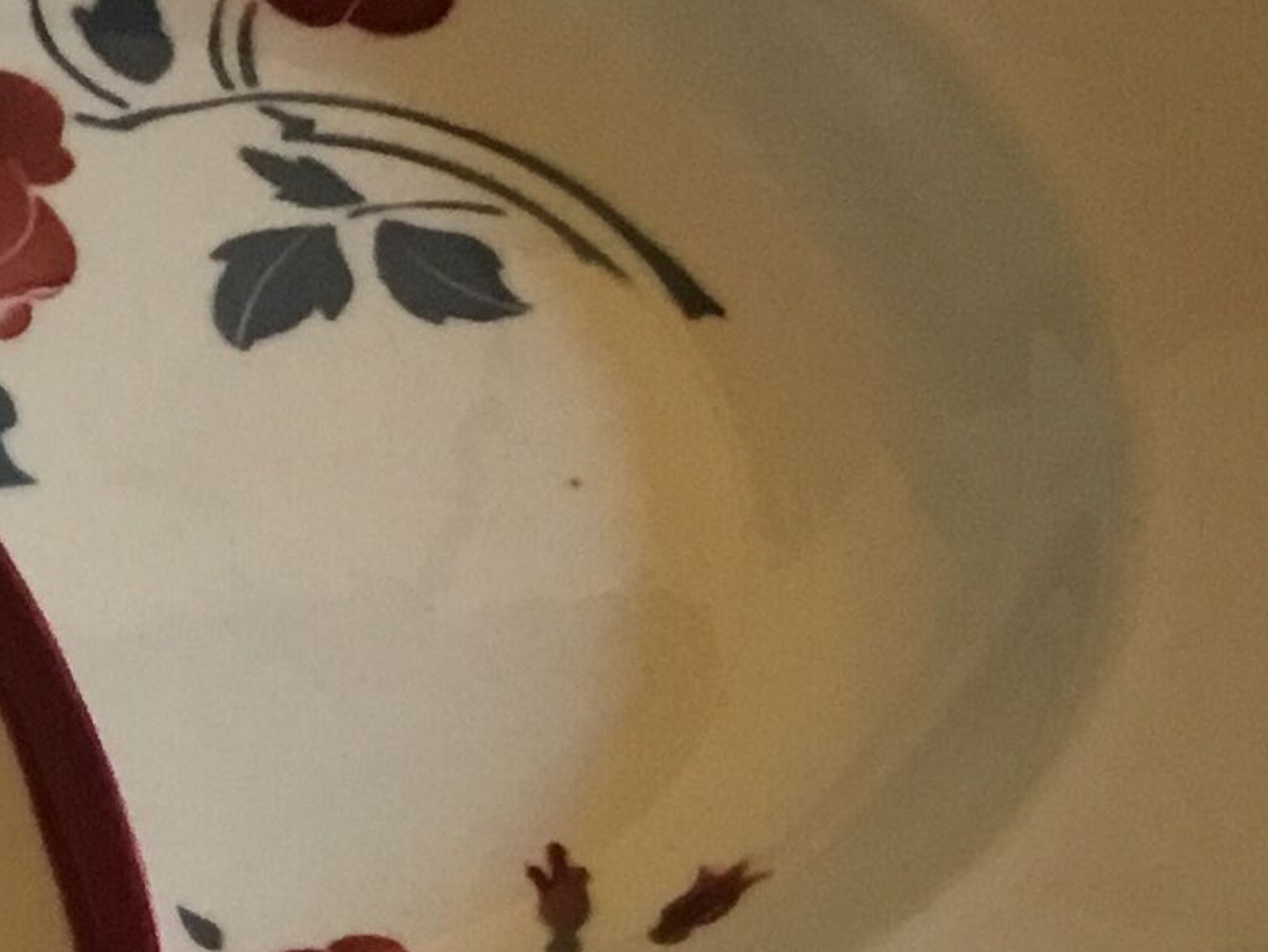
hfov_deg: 13.5
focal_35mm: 130
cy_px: 1312
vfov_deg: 11.1
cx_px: -1045
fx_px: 4763
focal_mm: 3.3
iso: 125
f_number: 2.4
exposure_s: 1/33
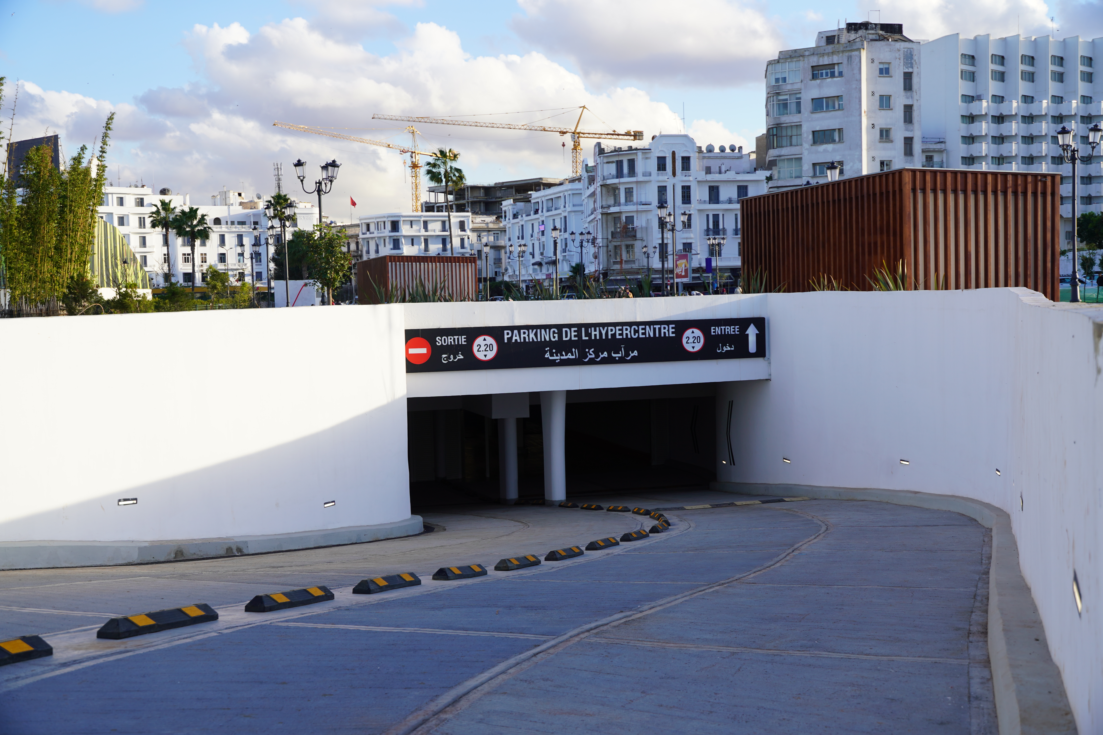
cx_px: 552
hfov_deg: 50.7
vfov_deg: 35.1
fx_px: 1164
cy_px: 368
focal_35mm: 38
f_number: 5
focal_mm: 38
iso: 100
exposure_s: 1/250
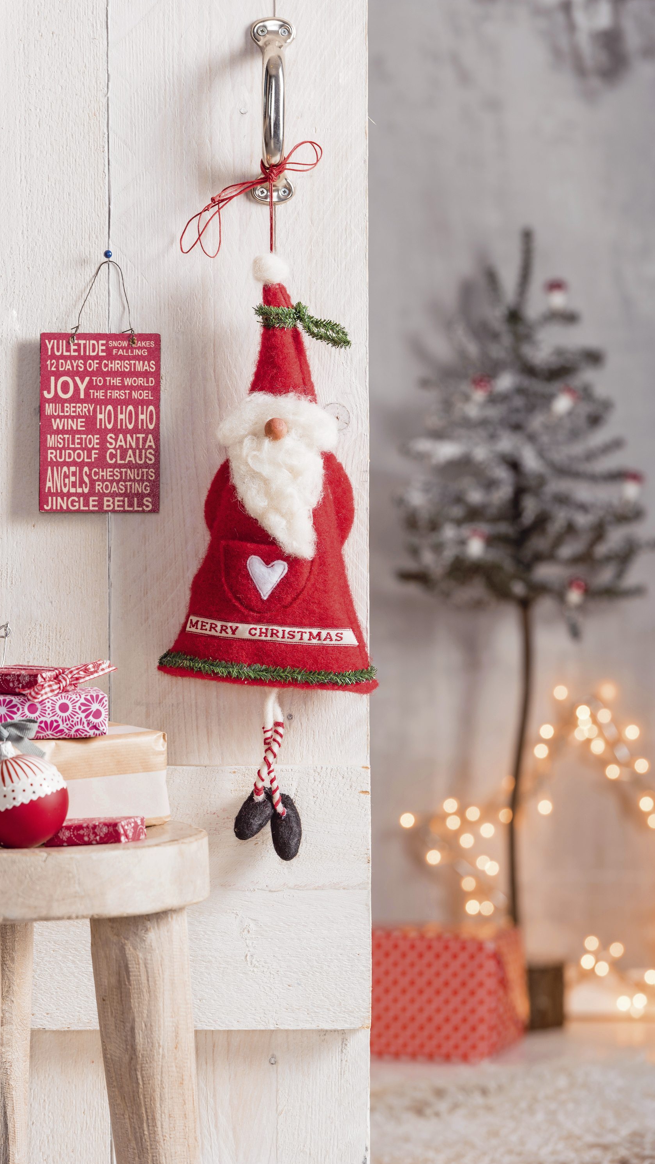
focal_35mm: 174
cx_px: 267
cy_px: 582
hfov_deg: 7.0
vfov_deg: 12.4
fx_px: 5373
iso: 100
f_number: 6.3
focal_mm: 165
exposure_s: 1/4
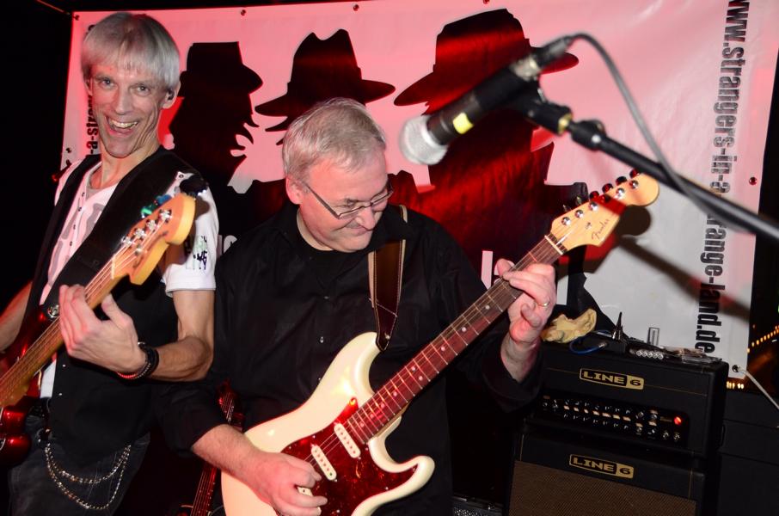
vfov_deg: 32.9
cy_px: 258
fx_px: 875
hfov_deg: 48.0
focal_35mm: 40
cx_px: 390
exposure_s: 1/25
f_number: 4.5
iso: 1000
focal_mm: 27
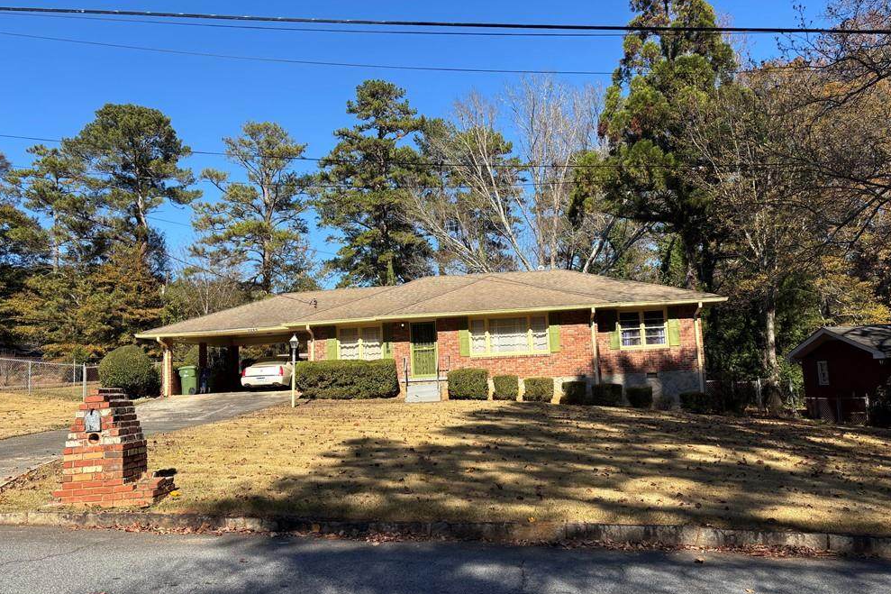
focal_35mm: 28
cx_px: 432
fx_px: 693
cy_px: 301
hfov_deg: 65.5
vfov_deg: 46.4
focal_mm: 5.96
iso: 50
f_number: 1.6
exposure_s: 1/2151
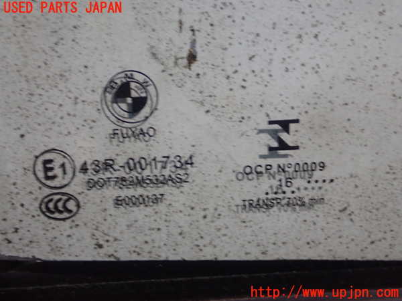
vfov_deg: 31.5
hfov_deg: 41.2
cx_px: 201
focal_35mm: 46
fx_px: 534
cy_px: 150
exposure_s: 1/20
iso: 800
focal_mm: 8.41
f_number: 3.1
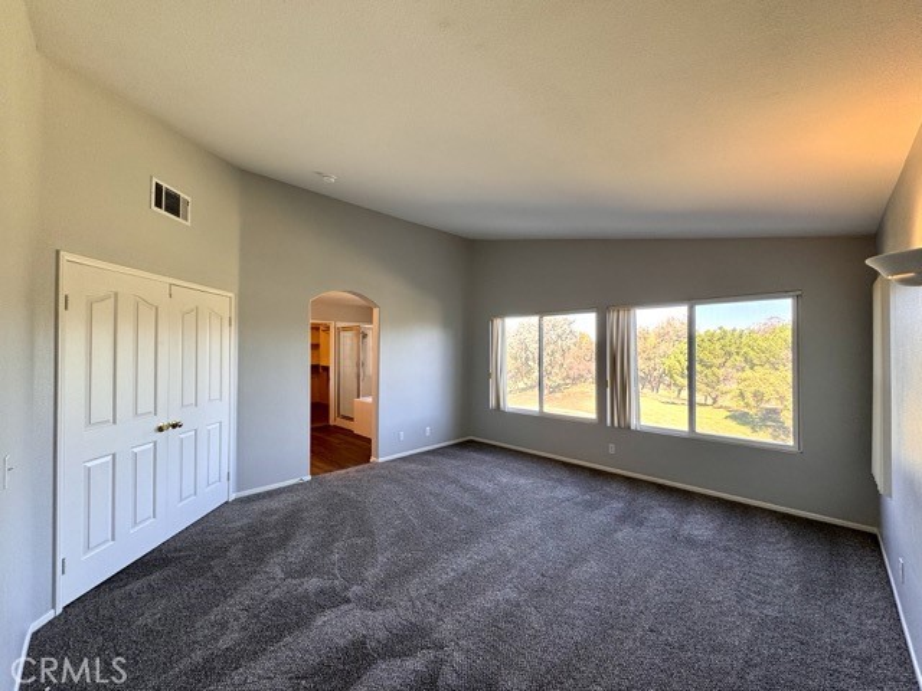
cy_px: 346
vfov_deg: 85.7
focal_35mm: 14
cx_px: 461
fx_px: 373
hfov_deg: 102.1
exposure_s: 1/99
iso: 80
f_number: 2.2
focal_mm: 2.22
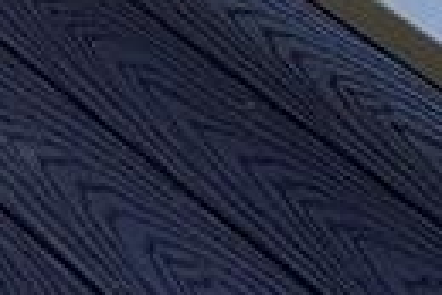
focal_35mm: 134
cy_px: -831
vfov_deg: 7.6
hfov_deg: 14.4
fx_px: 1647
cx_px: -197
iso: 40
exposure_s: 1/223
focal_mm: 2.22
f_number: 2.2
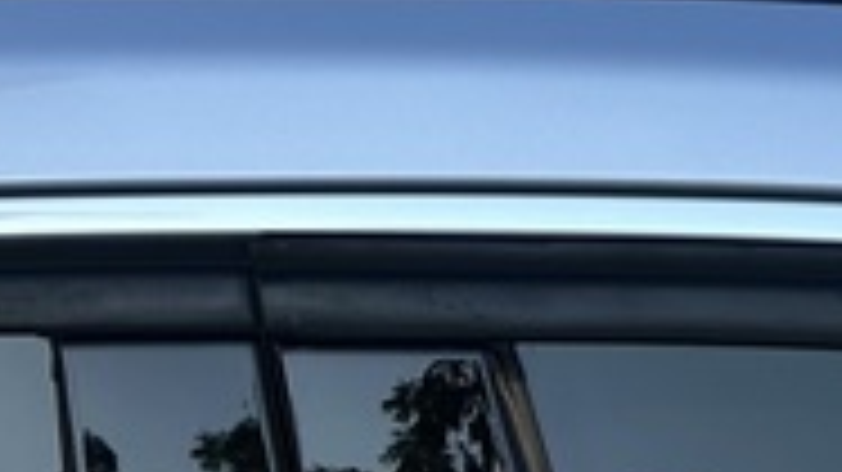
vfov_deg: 9.3
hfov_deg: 16.9
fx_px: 2700
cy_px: -530
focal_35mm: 121
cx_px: 1045
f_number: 1.5
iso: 50
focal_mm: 5.7
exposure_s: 1/1751
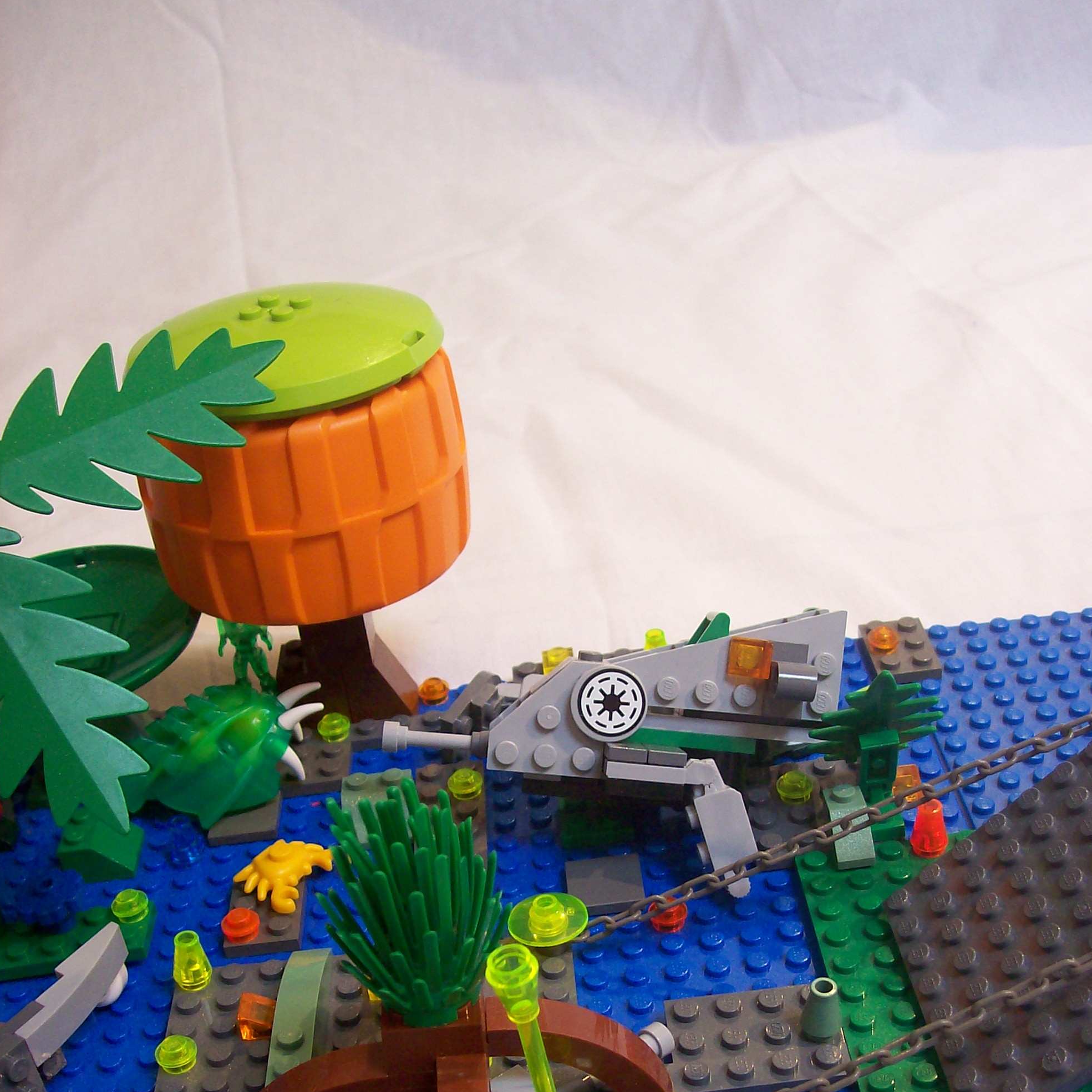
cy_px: 769
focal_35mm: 46
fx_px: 1642
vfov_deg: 36.2
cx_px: 588
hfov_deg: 36.8
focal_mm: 6
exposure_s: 1/34.4
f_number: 2.7
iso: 80
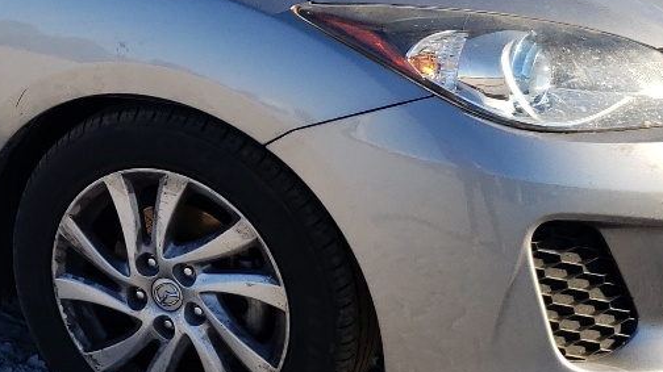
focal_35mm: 90
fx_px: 1582
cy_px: 54
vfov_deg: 13.3
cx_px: 51
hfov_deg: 23.0
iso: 50
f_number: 1.5
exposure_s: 1/1429
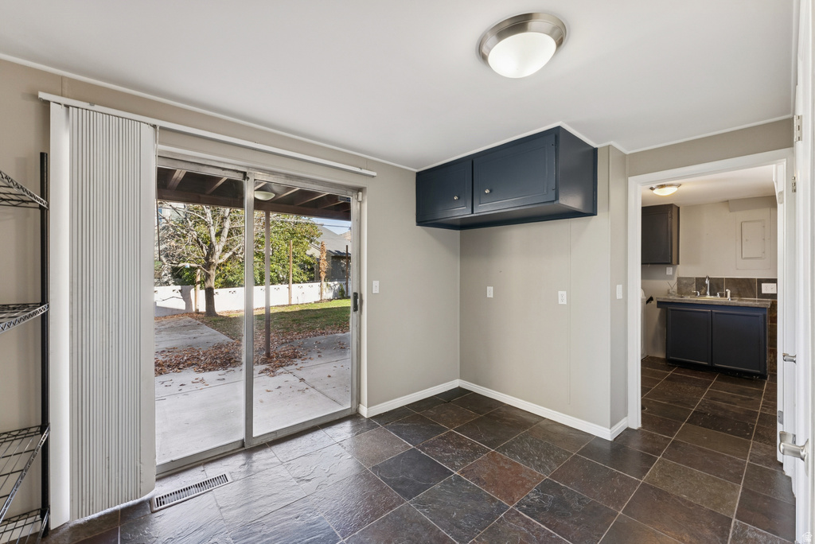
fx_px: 317
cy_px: 272
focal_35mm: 14
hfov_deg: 104.2
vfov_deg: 81.3
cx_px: 408
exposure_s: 1/40
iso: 640
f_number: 8
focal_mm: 14
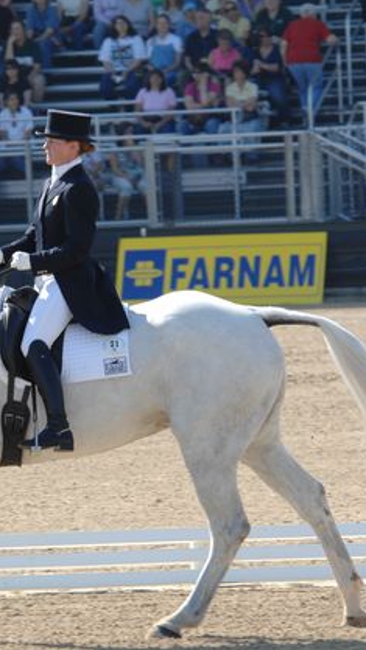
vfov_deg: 4.3
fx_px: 8716
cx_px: -2
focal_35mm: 505
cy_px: 327
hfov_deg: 2.4
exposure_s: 1/320
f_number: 7.1
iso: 200
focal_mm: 210
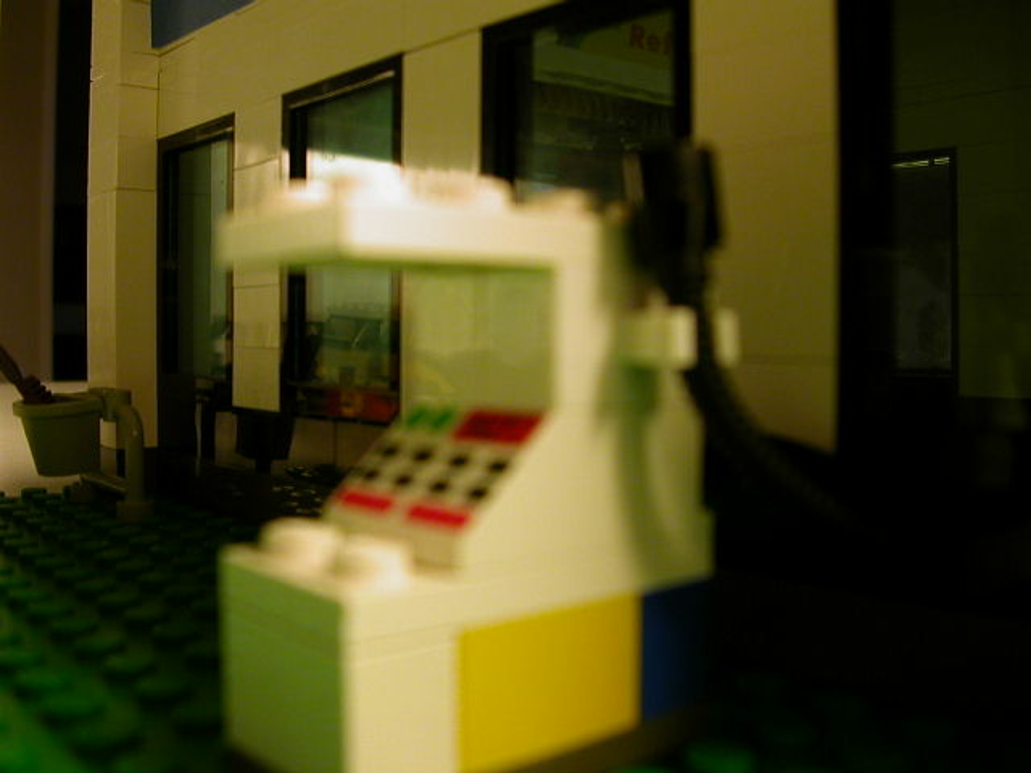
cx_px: 516
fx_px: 1102
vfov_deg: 38.7
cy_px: 386
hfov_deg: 50.1
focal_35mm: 37
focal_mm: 5.6
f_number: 2.7
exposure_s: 1/14.7
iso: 100
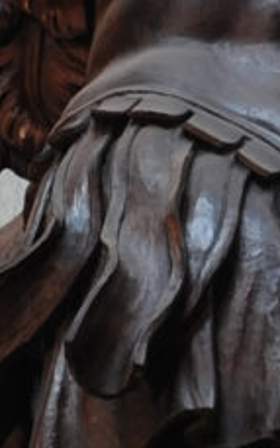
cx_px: 403
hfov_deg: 1.7
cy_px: 325
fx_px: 9444
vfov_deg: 2.7
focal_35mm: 773
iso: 200
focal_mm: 70
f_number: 7.1
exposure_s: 1.6
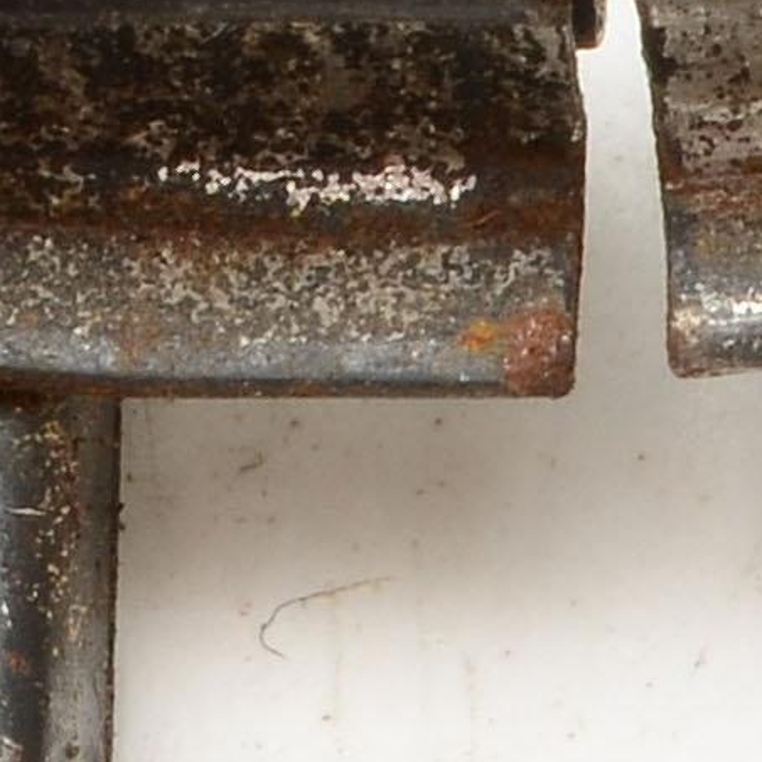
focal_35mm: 666
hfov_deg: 2.6
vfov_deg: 2.6
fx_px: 16587
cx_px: 1118
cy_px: 1662
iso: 100
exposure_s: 1/160
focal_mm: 48
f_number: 20
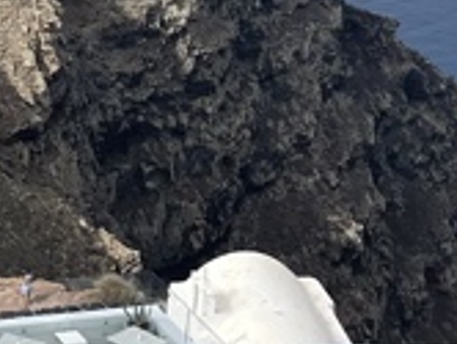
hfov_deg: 11.2
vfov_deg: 9.3
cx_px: -435
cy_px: 129
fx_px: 2115
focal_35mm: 160
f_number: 1.6
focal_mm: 4.2
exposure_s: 1/3610
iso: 32
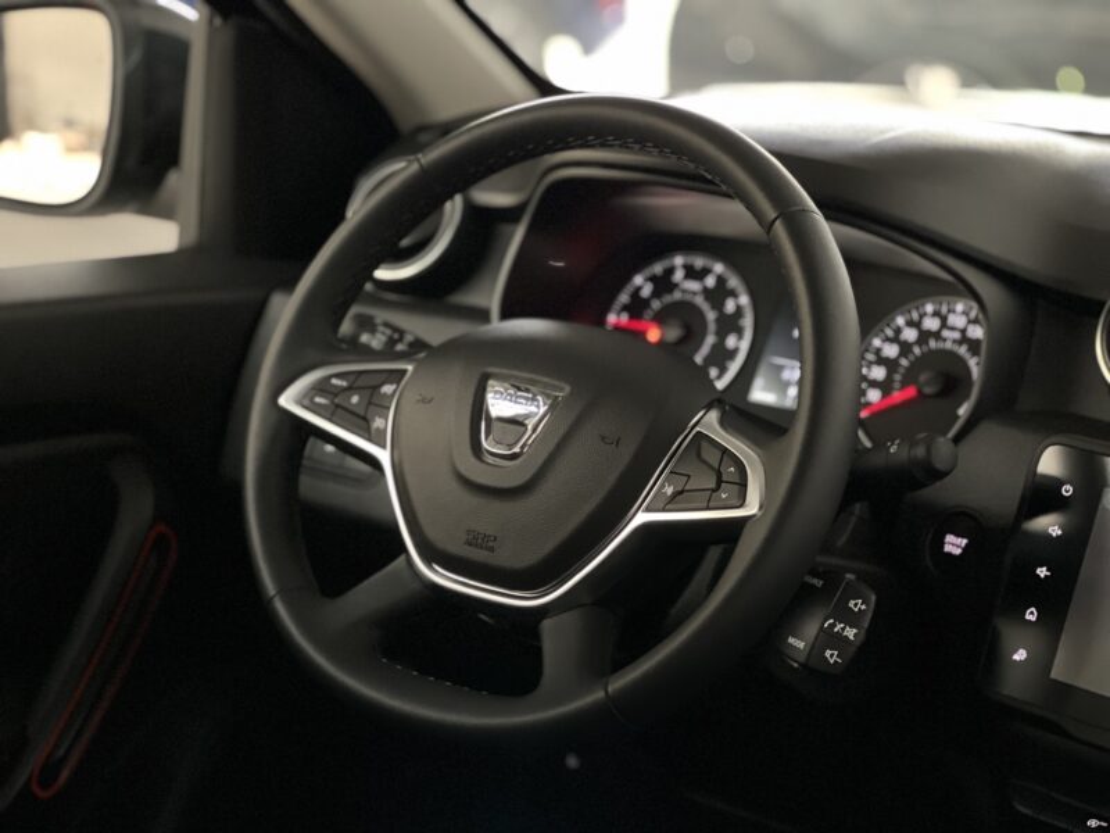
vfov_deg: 19.1
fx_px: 2469
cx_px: 555
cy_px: 416
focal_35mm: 77
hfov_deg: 25.3
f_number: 2.8
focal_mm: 9
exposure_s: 1/15
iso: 400
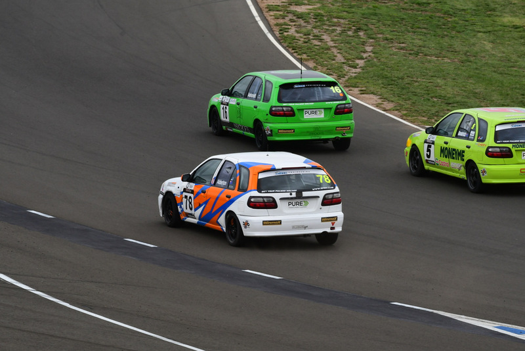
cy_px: 176
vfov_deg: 3.4
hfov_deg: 5.1
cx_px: 262
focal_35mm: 405
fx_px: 5908
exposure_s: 1/640
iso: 500
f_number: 11
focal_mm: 270
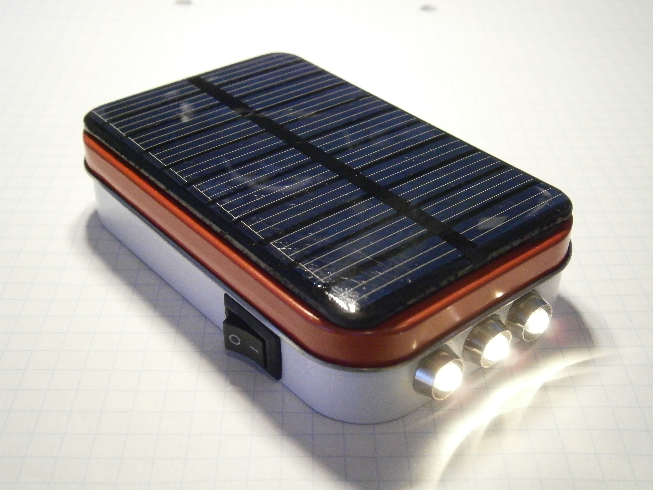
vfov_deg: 30.9
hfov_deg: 40.4
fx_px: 887
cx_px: 326
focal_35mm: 47
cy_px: 245
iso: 800
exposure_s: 1/60
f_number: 3.4
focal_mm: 8.3
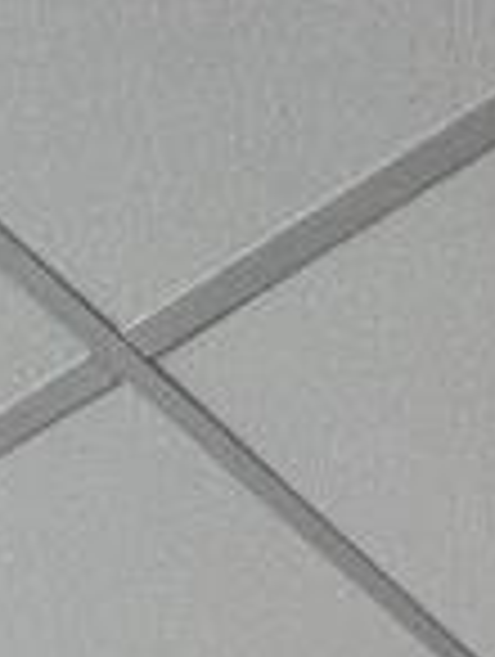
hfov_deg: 15.3
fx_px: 1730
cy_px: 2043
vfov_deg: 11.0
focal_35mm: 91
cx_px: 698
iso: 100
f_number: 1.8
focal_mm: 1.57
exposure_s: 1/100
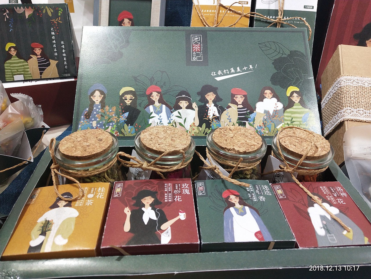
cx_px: 186
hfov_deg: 60.0
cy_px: 140
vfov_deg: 46.8
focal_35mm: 30
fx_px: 322
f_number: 1.8
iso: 130
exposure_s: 1/50
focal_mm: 3.95
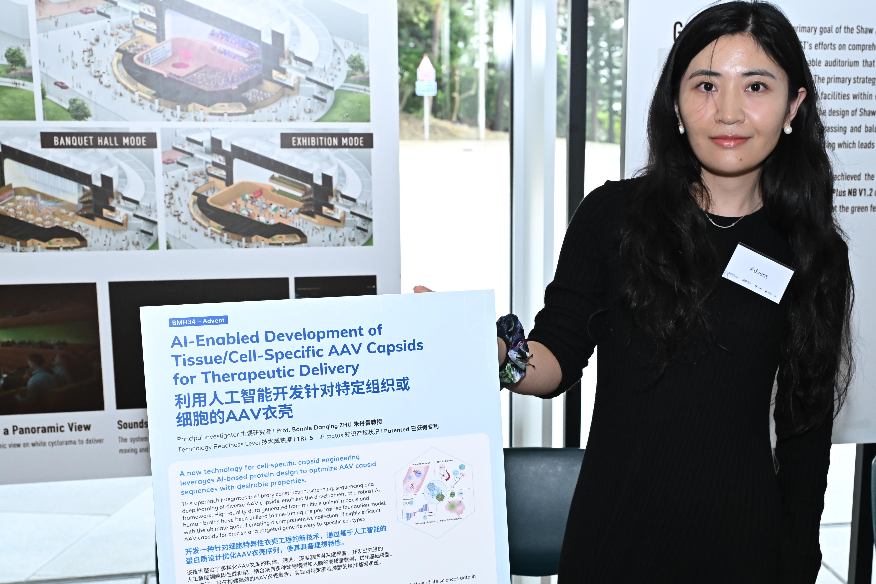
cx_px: 559
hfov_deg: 37.2
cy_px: 368
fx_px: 1290
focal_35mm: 53
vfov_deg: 25.4
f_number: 5.6
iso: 1600
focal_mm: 32
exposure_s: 1/200
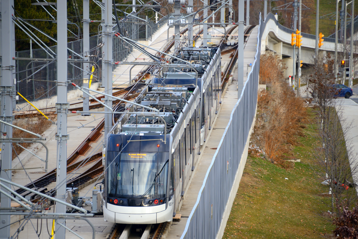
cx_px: 179
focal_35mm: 300
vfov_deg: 4.6
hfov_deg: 6.9
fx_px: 2984
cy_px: 120
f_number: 6.3
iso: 400
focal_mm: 300
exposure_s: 1/320
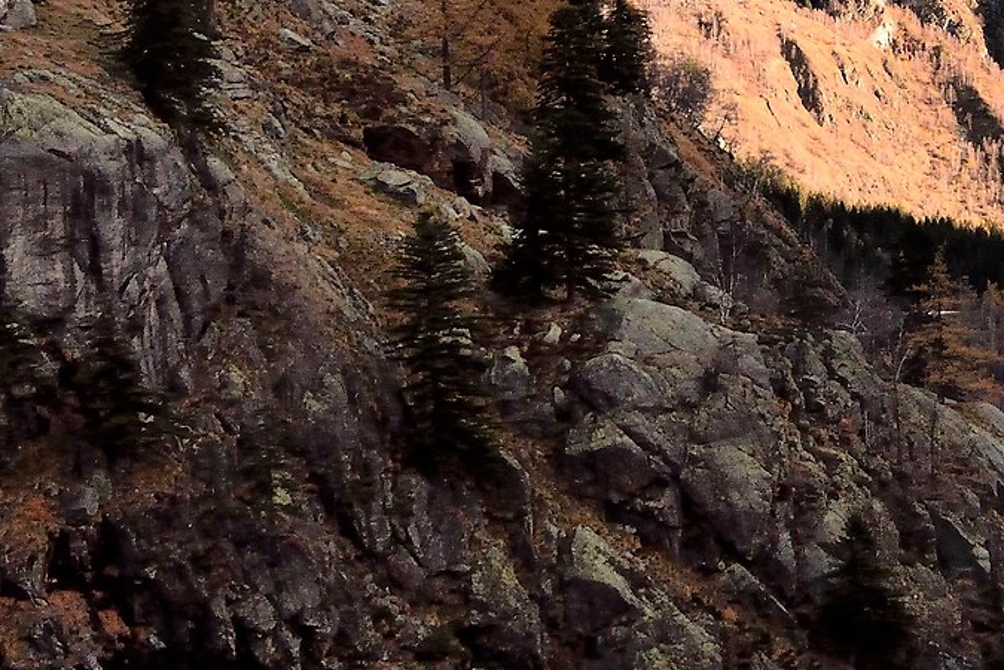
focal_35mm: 96
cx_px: 1621
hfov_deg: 18.2
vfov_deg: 13.6
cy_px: -256
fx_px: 2677
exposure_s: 1/125
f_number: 8
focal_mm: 18
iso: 400
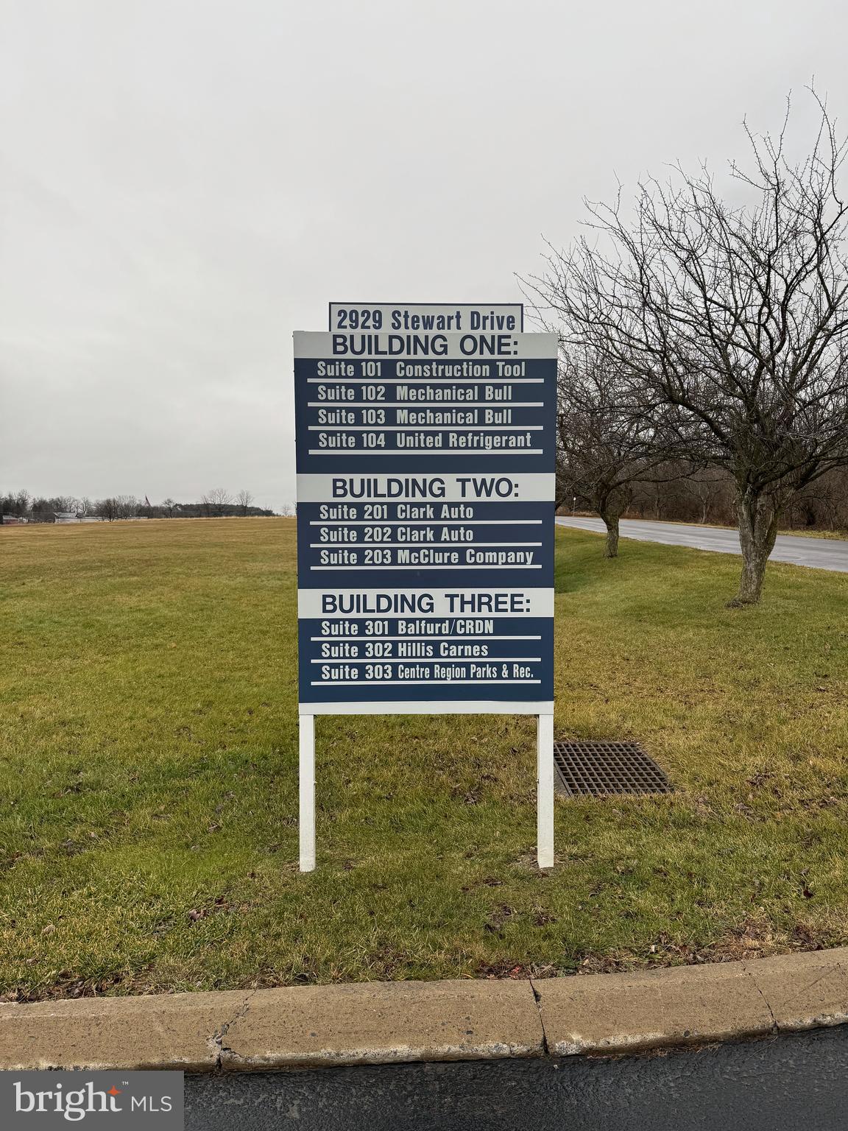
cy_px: 566
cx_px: 424
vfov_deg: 71.6
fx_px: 784
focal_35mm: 24
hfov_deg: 56.8
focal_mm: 6.86
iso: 80
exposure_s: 1/414
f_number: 1.78
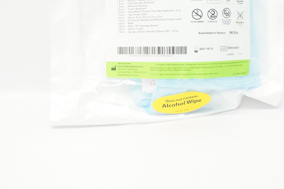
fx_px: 386
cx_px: 160
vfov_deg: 26.8
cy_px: 30
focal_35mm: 49
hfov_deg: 40.3
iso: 800
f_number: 5
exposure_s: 1/80
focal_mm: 18
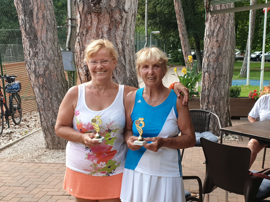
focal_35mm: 26
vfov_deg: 53.1
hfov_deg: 67.3
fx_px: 203
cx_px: 135
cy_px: 101
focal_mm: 4.3
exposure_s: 1/275
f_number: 2.4
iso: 50
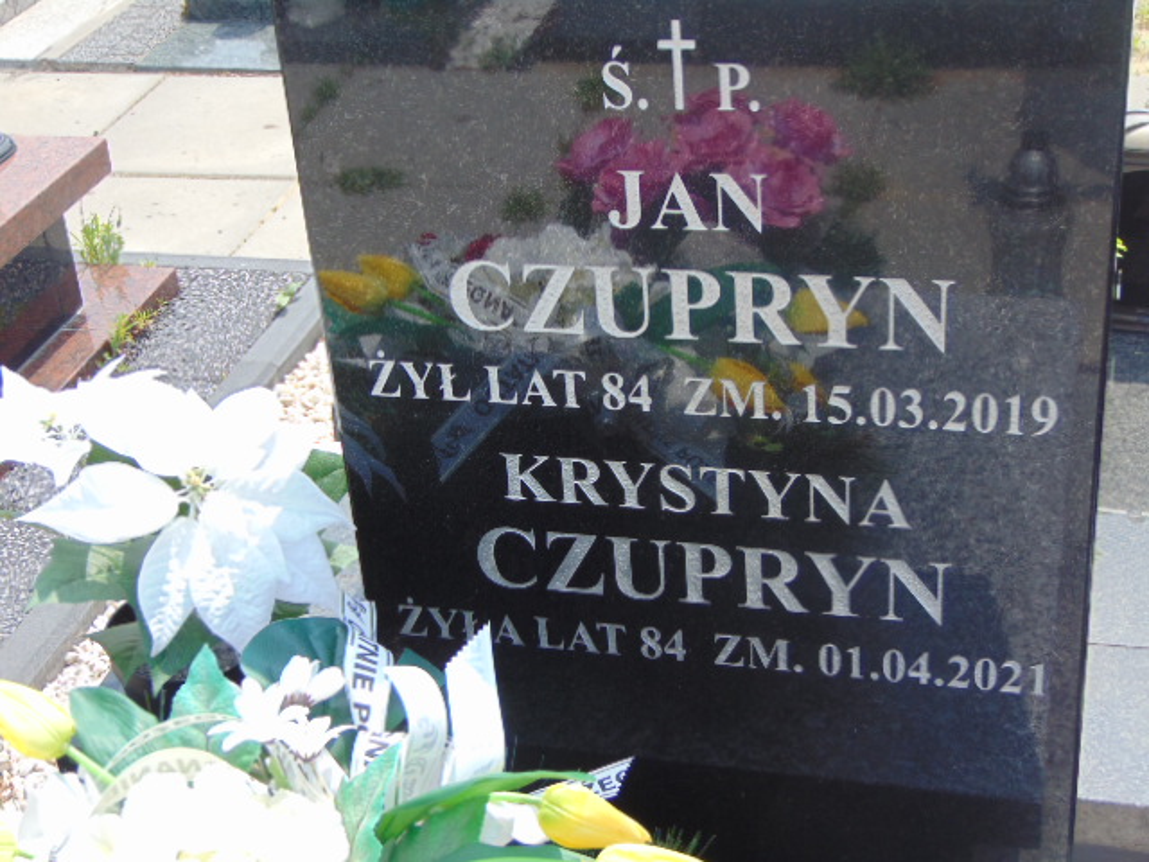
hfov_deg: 32.2
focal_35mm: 60
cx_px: 574
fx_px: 1992
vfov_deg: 24.4
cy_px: 431
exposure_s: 1/500
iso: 80
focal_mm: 10.8
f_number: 3.6
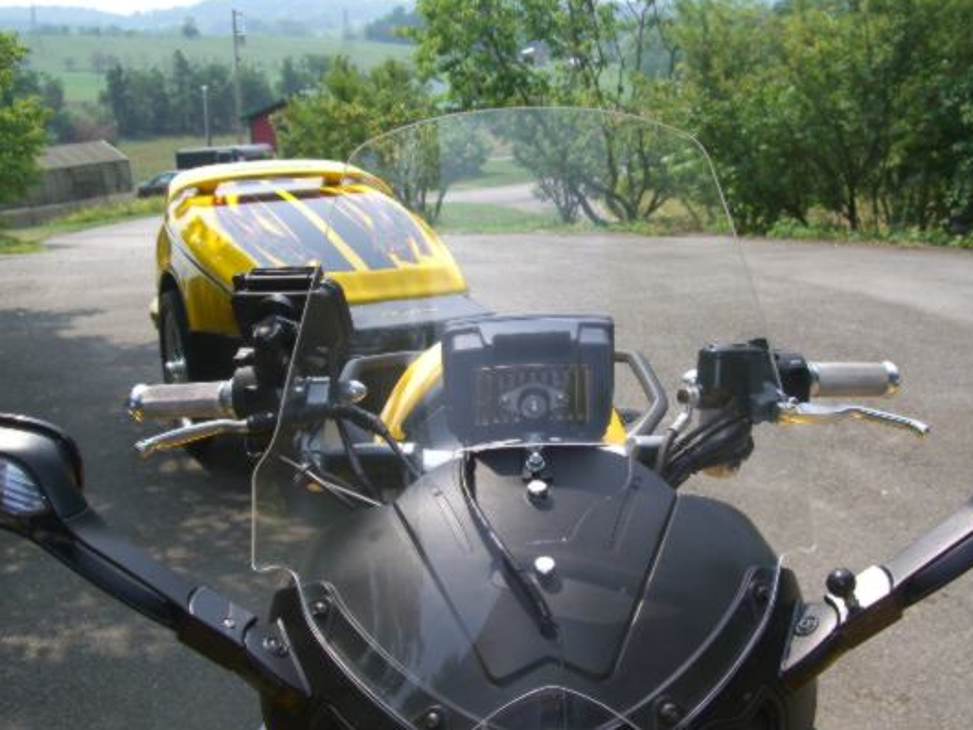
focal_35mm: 46
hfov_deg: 41.2
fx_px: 1293
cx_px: 526
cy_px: 394
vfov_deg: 31.5
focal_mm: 7.9
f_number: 5.6
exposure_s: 1/160
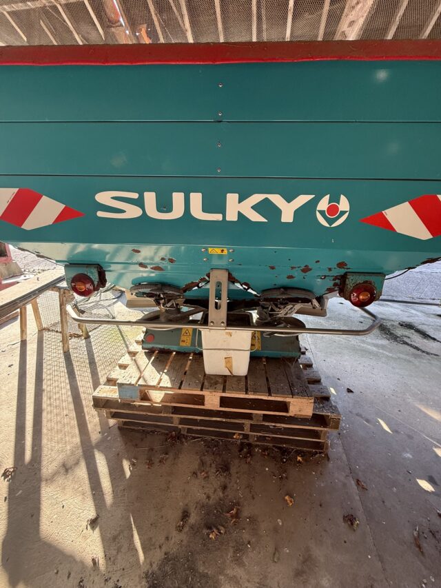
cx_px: 220
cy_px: 294
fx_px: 238
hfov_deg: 85.7
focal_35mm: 14
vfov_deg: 102.1
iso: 100
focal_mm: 2.22
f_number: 2.2
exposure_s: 1/99
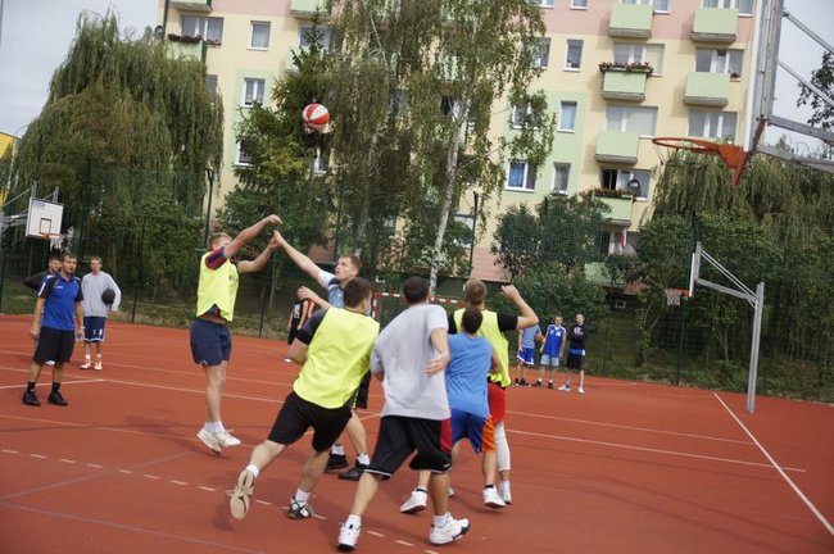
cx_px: 417
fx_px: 1215
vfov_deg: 25.7
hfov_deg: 37.9
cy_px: 277
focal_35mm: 52
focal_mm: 35
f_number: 3.5
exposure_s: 1/800
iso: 100
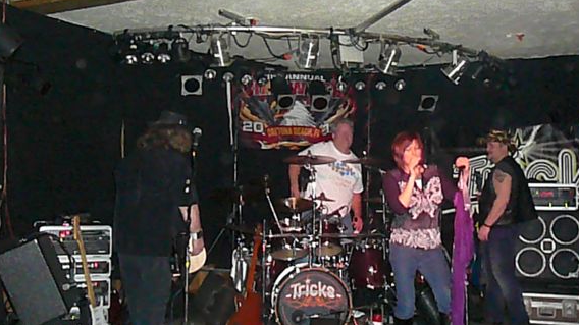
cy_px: 175
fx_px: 660
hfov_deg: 47.4
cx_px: 300
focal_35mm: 43
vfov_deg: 27.7
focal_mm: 5.2
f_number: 2.8
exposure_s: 1/30
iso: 1600
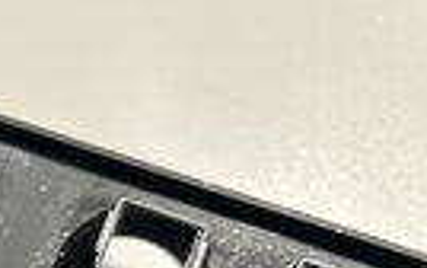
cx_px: -459
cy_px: 443
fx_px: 1421
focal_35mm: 122
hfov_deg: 14.0
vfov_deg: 10.3
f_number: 1.6
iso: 125
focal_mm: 5.96
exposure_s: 1/60
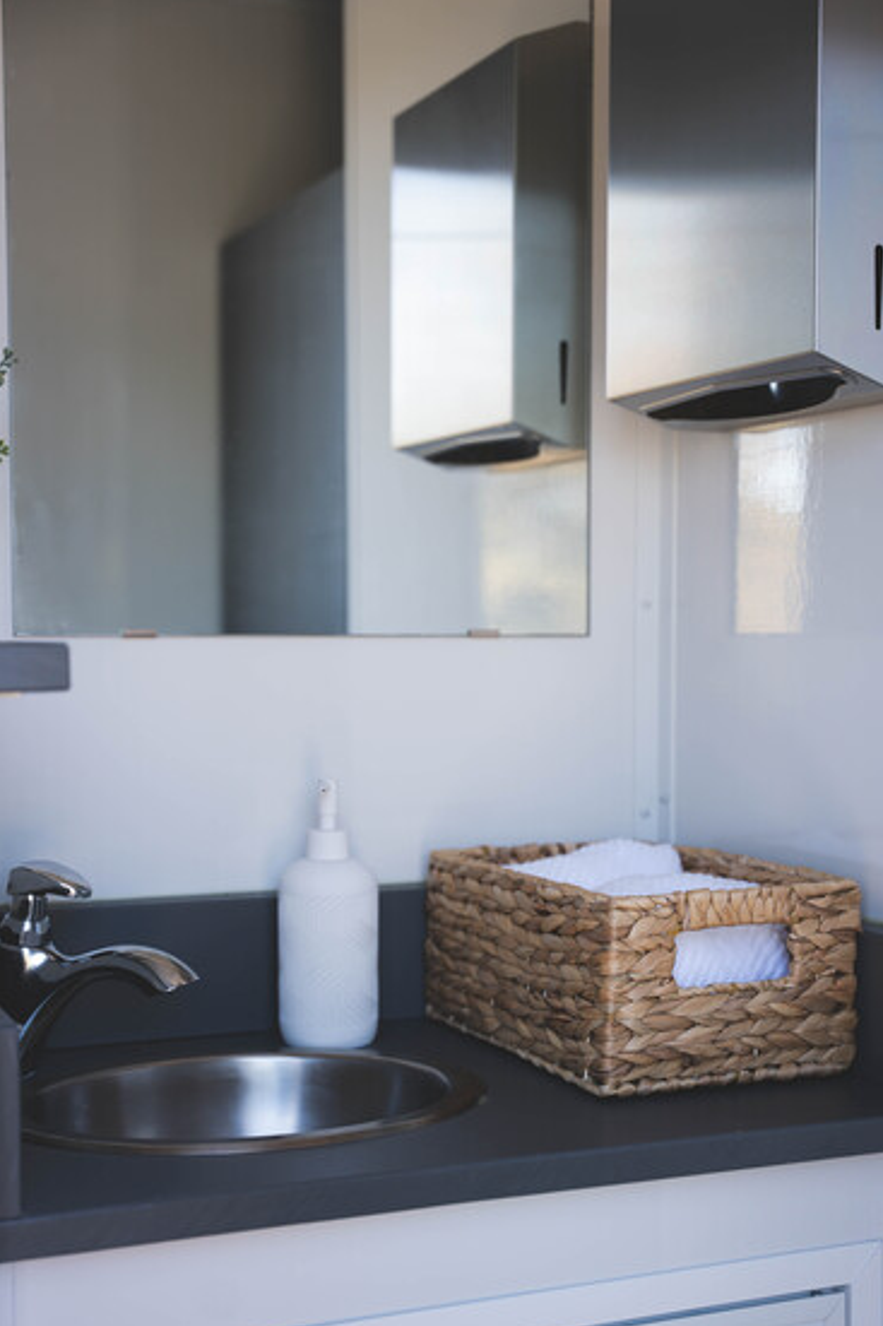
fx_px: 1816
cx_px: 440
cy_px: 710
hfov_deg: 27.3
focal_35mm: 49
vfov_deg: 40.1
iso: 160
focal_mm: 45.3
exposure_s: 1/200
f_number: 2.8
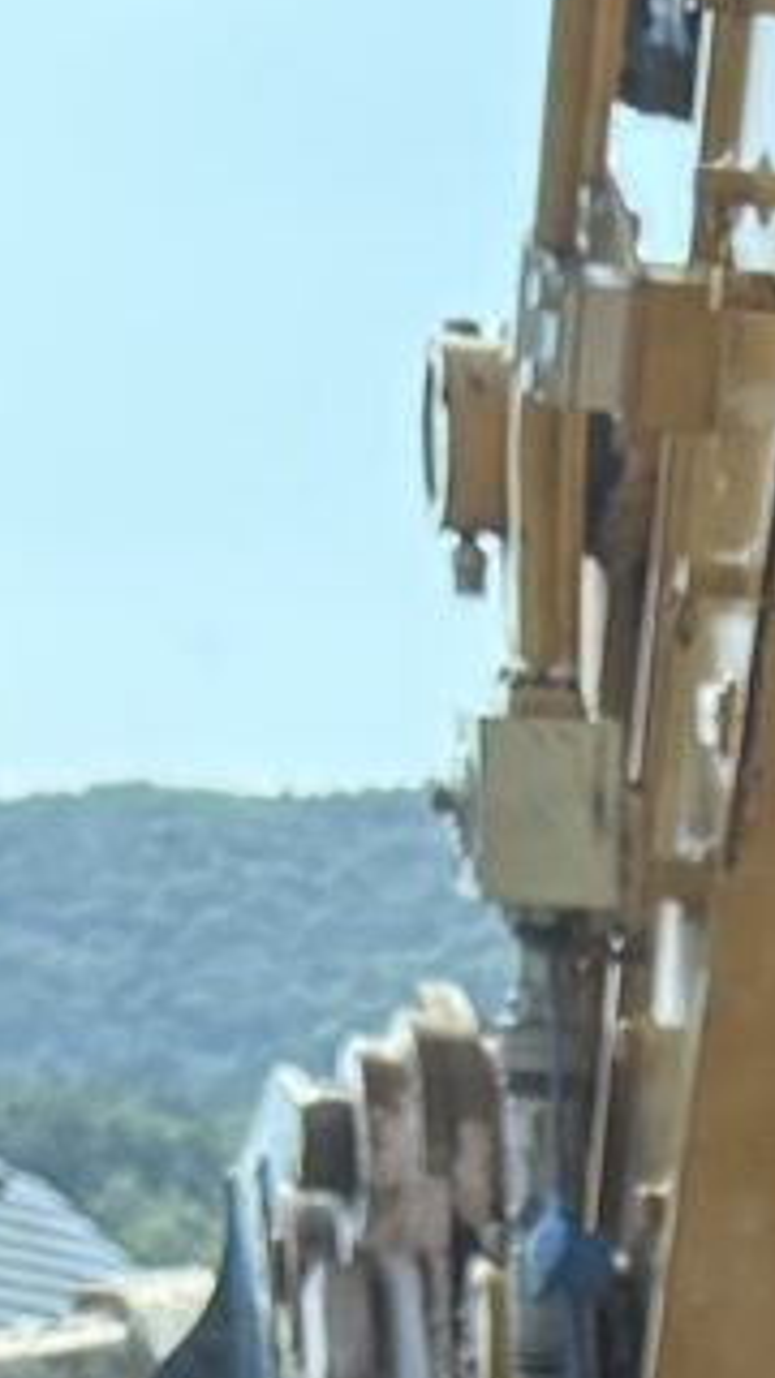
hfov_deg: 5.5
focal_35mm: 209
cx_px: 2123
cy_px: 3858
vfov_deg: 8.8
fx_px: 7635
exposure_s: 1/1770
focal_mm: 6.76
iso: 100
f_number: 1.78
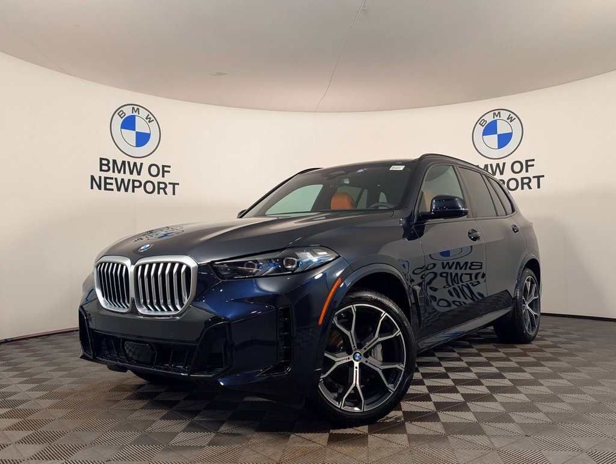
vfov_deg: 56.9
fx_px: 428
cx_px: 308
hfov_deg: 71.5
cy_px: 232
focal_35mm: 24
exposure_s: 1/120
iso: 54
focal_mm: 6.9
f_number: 1.68
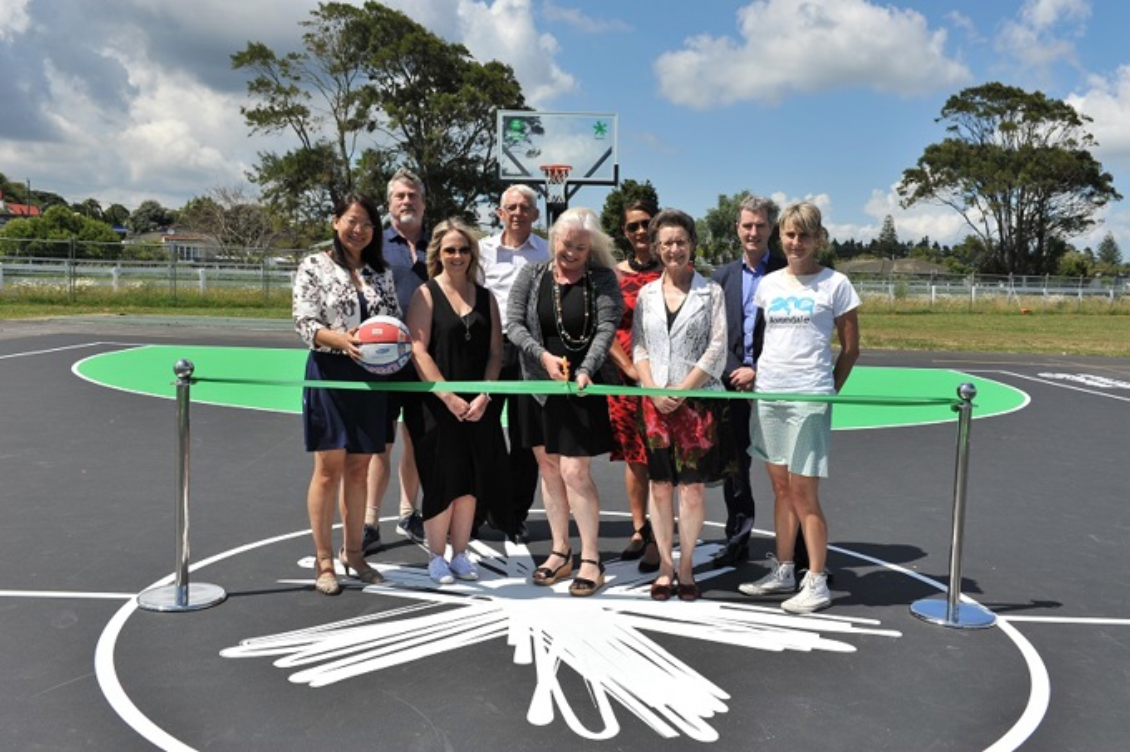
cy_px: 376
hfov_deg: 55.8
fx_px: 1067
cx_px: 565
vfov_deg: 38.9
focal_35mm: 34
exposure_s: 1/2000
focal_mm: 34
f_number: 8
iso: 400
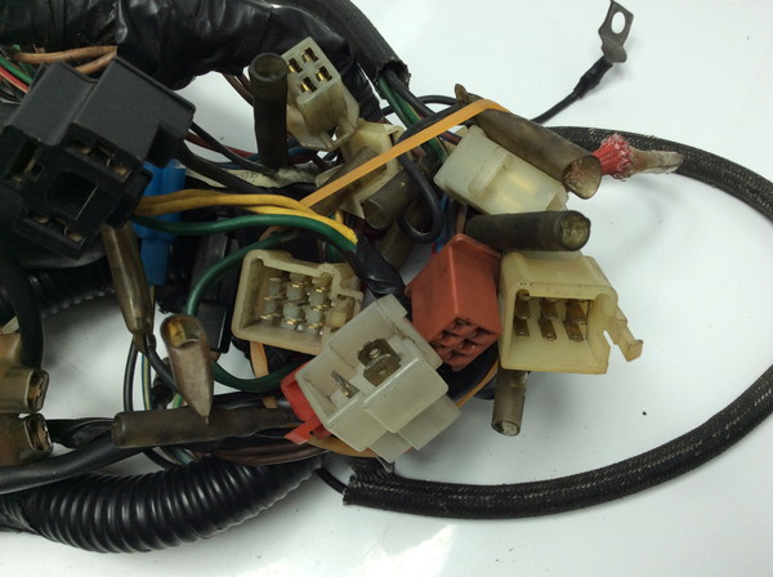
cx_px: 386
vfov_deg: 44.0
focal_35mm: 32
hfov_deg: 56.9
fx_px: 713
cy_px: 288
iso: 32
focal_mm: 3.3
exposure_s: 1/309
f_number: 2.4
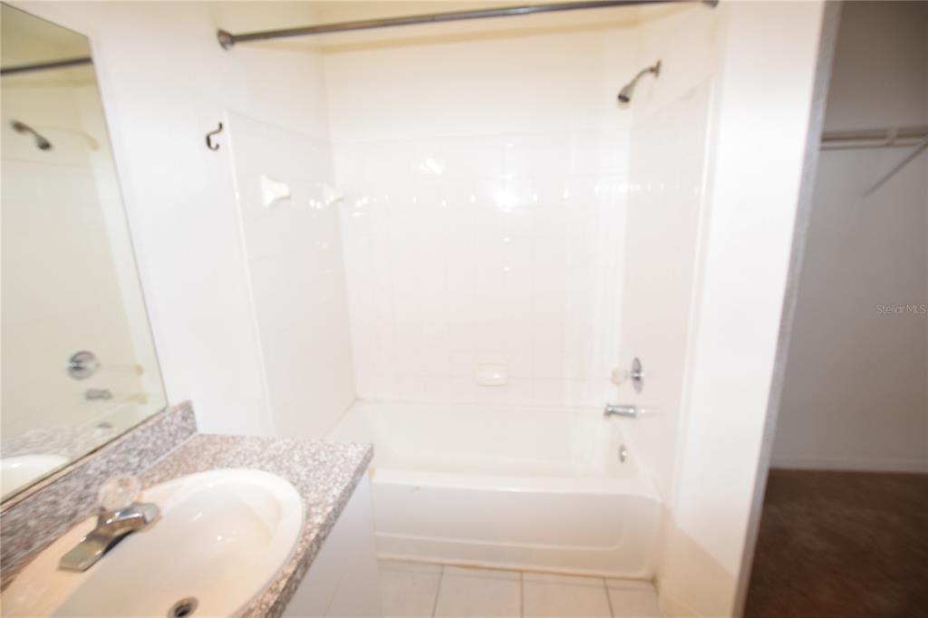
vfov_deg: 77.3
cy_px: 309
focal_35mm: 15
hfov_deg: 100.4
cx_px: 464
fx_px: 387
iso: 800
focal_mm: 10
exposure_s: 1/100
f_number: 5
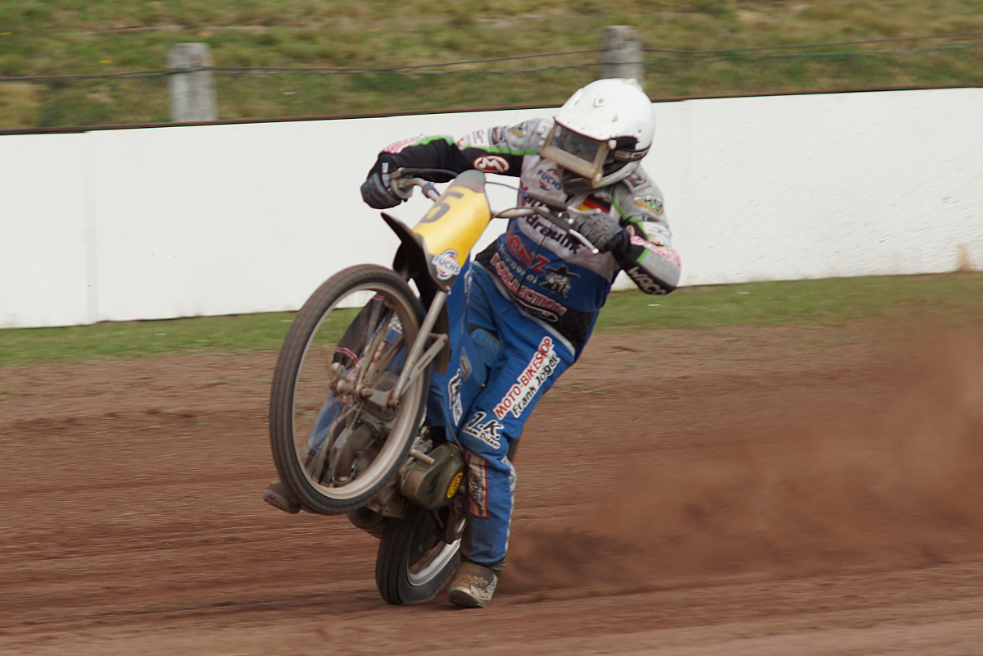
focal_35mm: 300
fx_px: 8191
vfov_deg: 4.6
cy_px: 328
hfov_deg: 6.9
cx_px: 492
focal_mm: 200
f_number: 5.6
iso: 100
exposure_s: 1/500
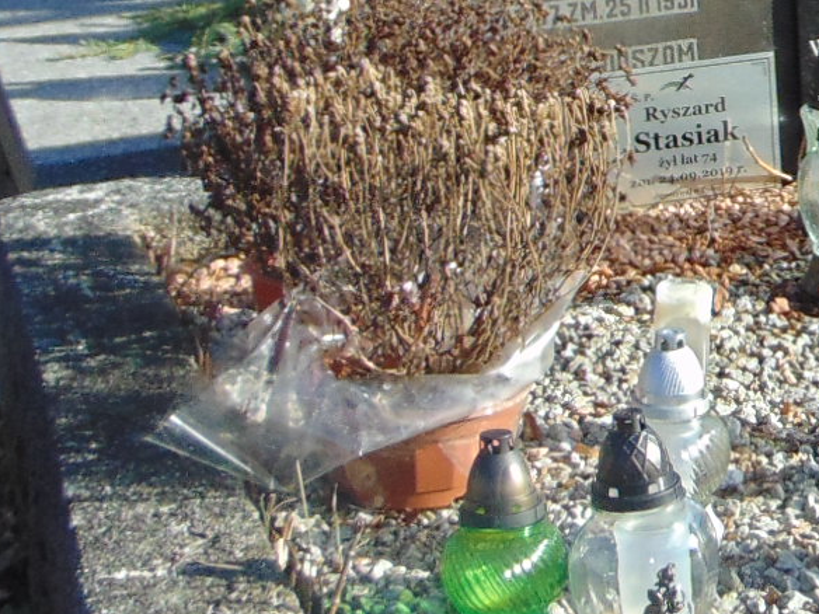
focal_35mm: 111
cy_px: 118
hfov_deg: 16.8
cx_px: 1042
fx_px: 2626
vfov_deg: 13.3
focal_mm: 4.5
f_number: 3
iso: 80
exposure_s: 1/640
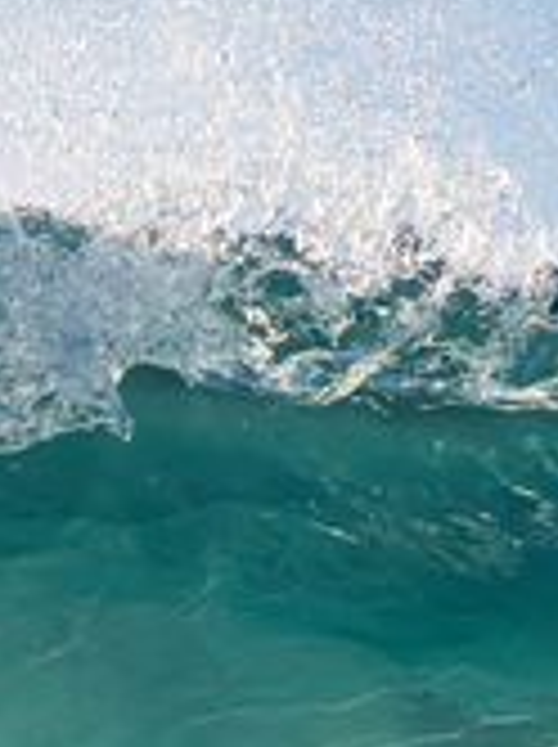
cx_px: -99
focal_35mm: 261
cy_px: 657
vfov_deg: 7.6
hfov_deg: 5.7
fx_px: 5624
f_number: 5.6
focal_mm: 50
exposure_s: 1/1600
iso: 250
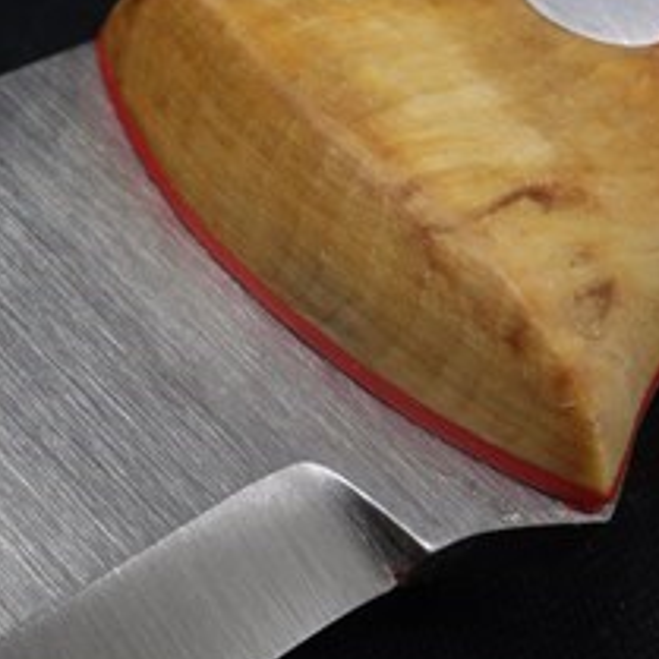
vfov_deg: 23.6
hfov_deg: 20.7
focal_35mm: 73
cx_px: -284
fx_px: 1572
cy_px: 413
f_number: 9
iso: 500
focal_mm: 10.4
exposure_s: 1/30
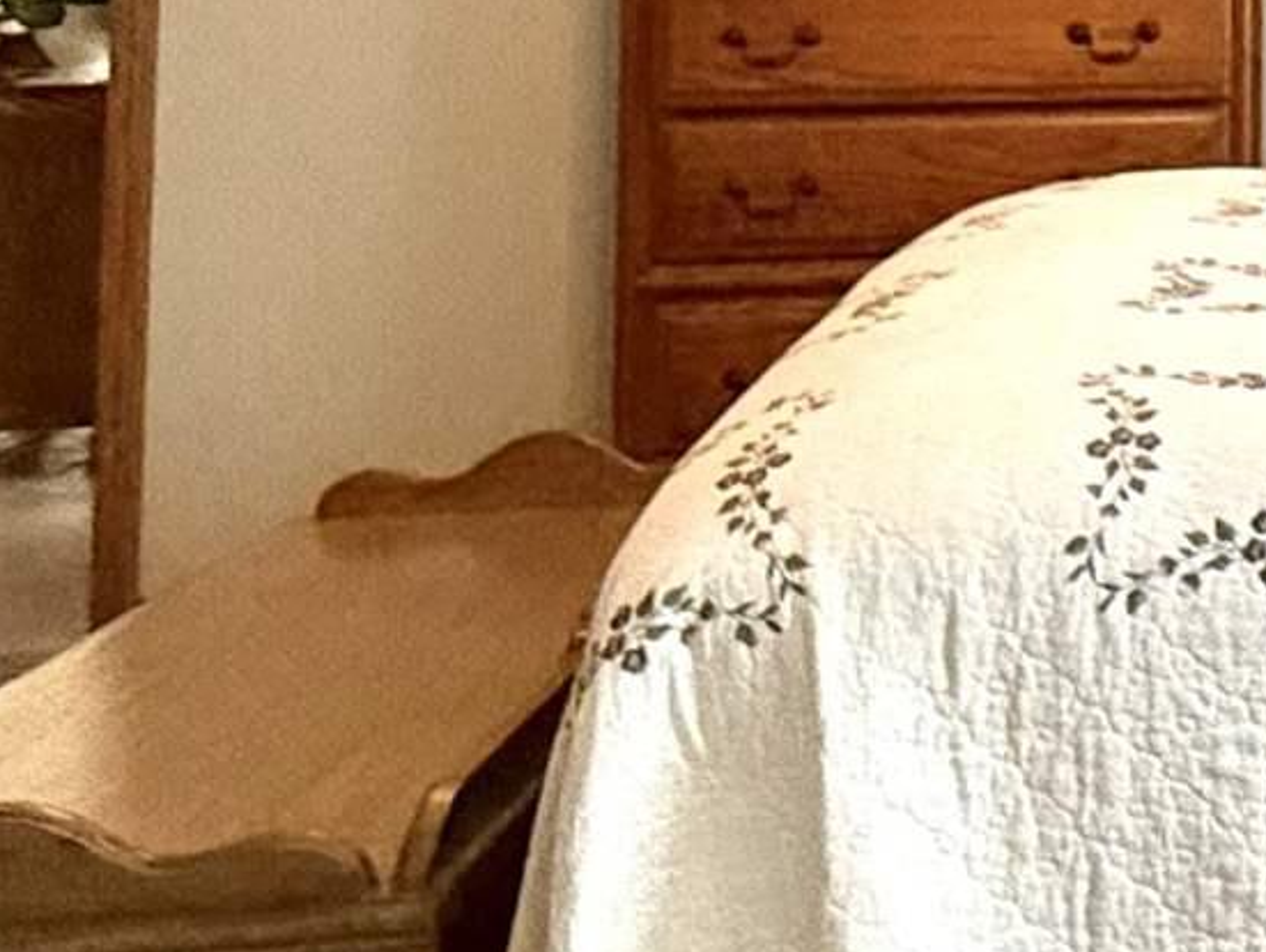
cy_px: -232
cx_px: 2033
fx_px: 2855
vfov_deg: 17.9
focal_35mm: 78
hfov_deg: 20.4
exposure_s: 1/60
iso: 500
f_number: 2.2
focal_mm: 2.22
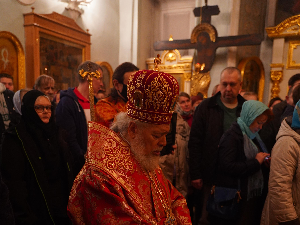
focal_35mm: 41
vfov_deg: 33.8
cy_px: 188
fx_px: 355
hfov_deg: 45.8
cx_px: 149
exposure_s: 1/100
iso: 2500
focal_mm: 28
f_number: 2.8
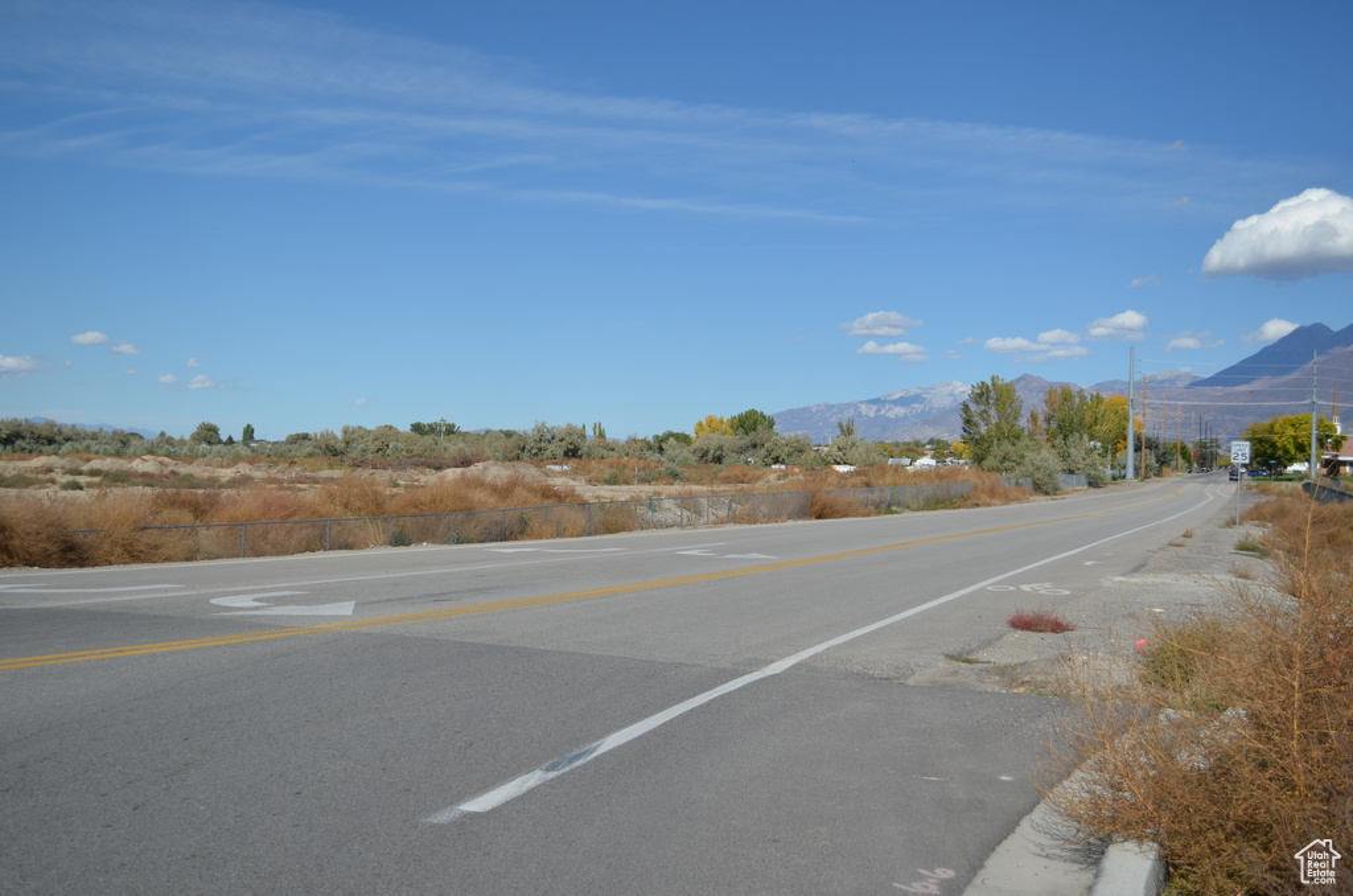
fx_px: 1463
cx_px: 676
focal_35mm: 39
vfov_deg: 34.1
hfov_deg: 49.6
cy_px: 448
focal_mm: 26
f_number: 4.5
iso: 100
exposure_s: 1/1250
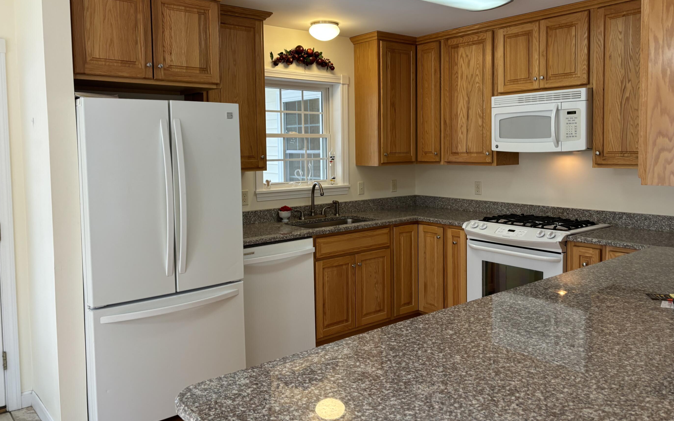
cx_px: 360
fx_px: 551
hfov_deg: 62.8
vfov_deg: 41.7
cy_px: 171
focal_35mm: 30
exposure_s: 1/120
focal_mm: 5.96
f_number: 1.6
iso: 80
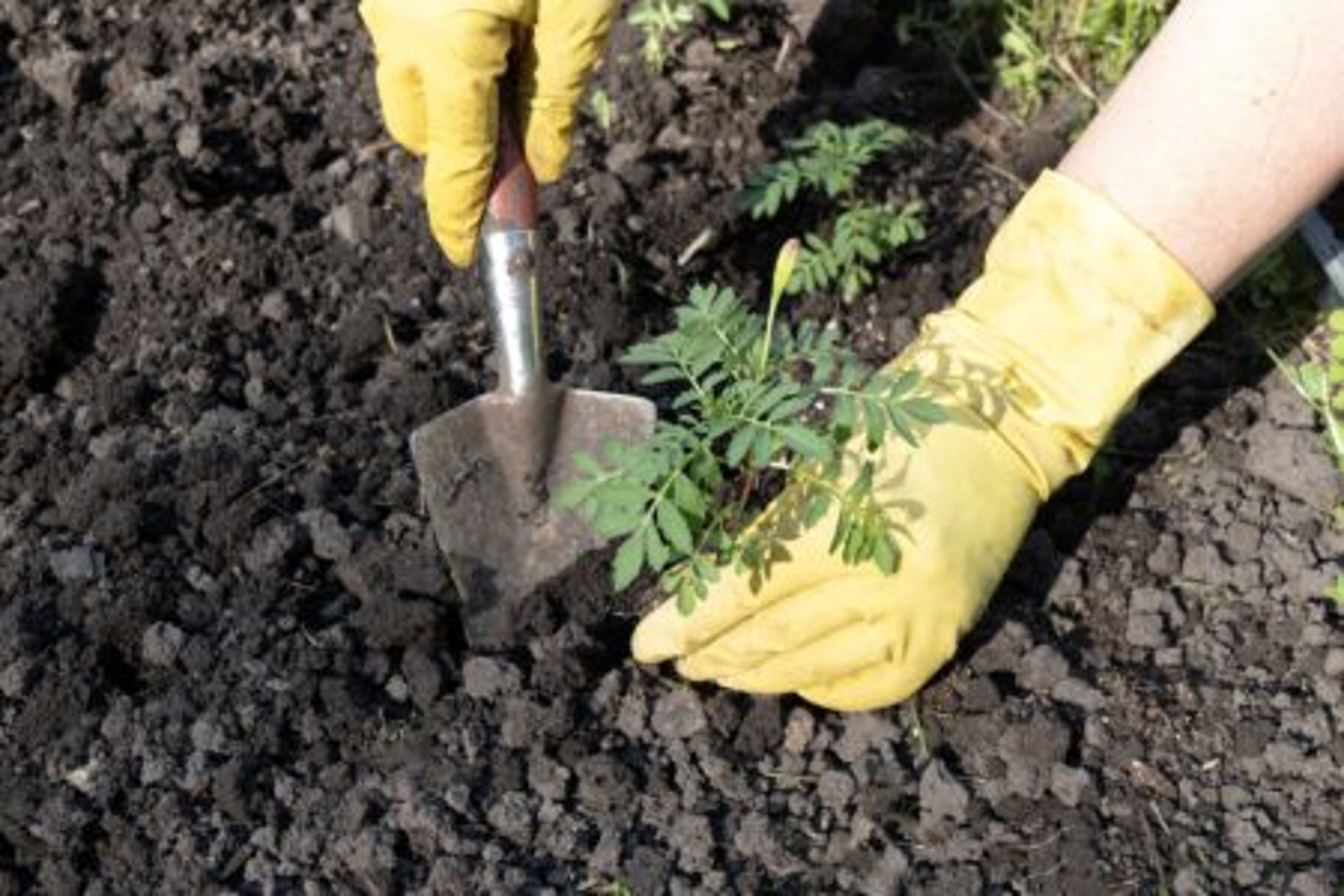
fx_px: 1829
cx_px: 672
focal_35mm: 49
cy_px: 448
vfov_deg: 27.5
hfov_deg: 40.3
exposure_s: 1/140
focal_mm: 32.5
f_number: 9
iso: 500
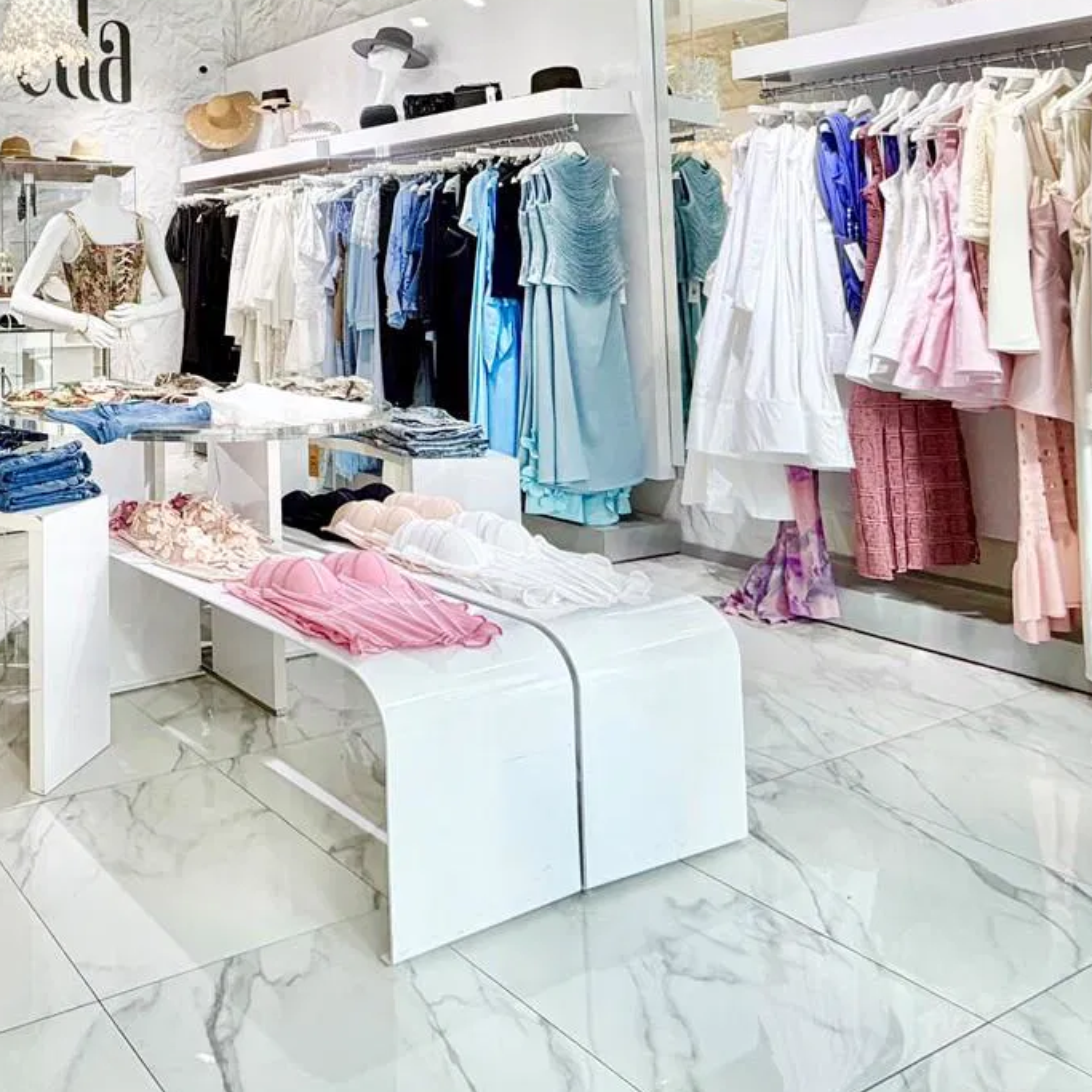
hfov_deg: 47.7
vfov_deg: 52.1
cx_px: 42
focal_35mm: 29
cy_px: 219
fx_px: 1035
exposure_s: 1/120
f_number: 2.2
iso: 125
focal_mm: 2.22
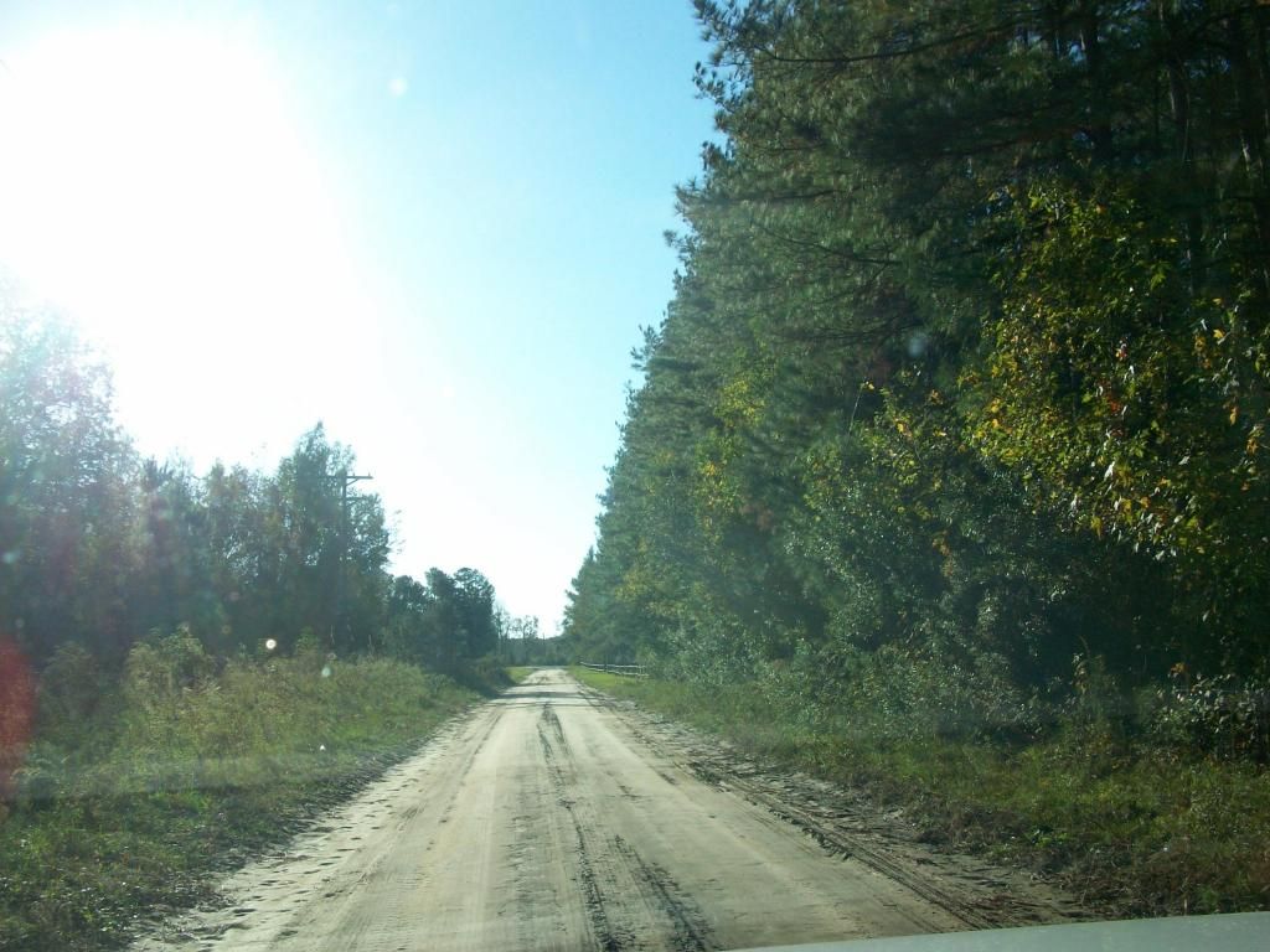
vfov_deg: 41.8
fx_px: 1247
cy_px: 476
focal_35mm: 34
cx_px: 635
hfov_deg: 54.0
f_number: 5.5
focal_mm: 5.7
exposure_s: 1/337
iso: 80
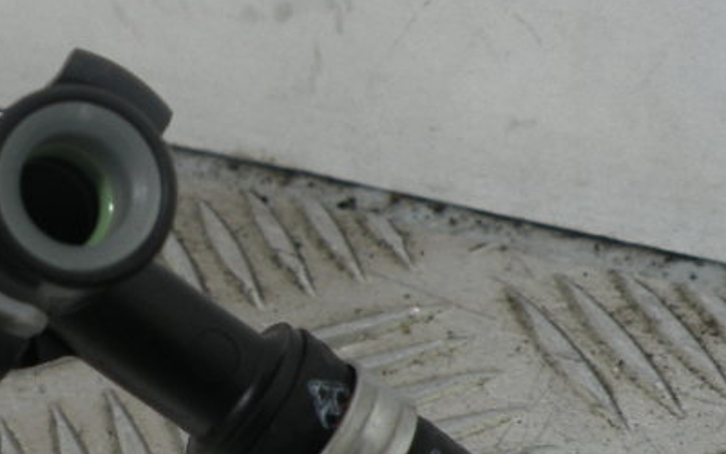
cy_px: 195
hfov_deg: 26.9
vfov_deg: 17.9
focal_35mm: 73
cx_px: 33
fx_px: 1445
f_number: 3.2
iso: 64
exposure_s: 1/75.5
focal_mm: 4.7
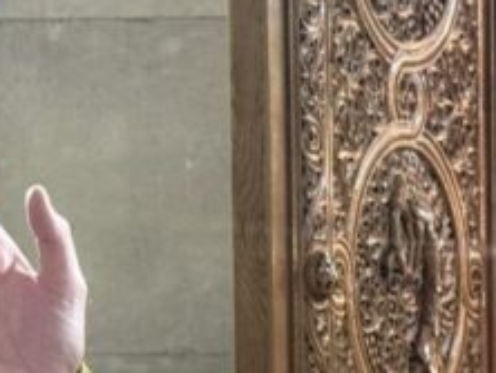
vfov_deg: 6.6
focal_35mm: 221
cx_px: 755
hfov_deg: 8.7
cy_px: 552
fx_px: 3170
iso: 160
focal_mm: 6.76
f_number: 1.78
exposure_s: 1/50
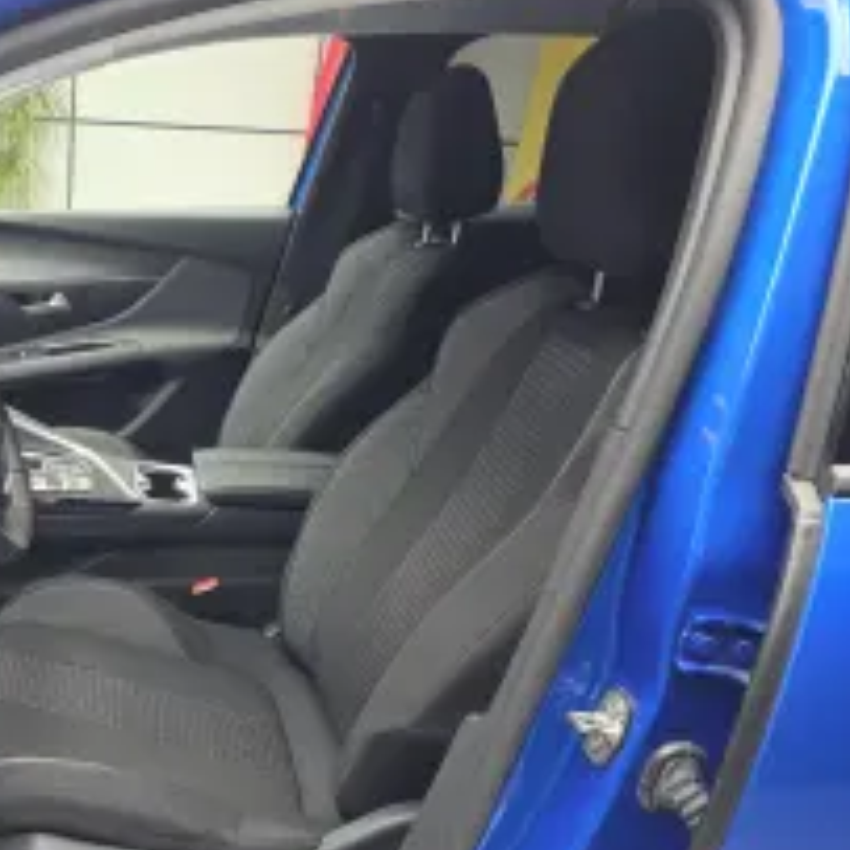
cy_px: 540
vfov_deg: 45.6
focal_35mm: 36
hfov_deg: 42.7
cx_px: 105
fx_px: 1000
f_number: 1.7
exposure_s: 1/100
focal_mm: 6.25
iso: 125
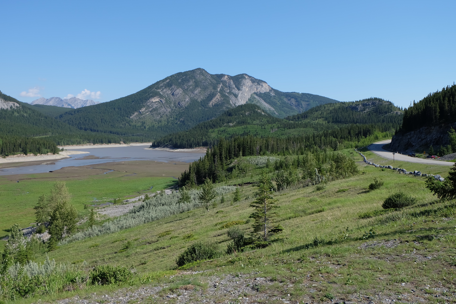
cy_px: 156
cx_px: 228
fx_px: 456
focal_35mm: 36
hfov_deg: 53.1
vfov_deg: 36.9
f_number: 7.1
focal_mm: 23.2
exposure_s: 1/420
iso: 200
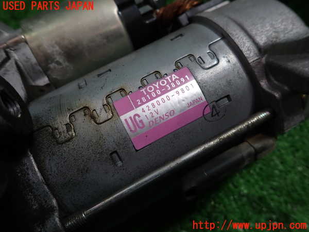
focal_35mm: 25
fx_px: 223
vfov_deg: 54.9
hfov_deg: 69.4
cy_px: 116
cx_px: 154
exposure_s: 1/60
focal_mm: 4.5
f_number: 2
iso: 125
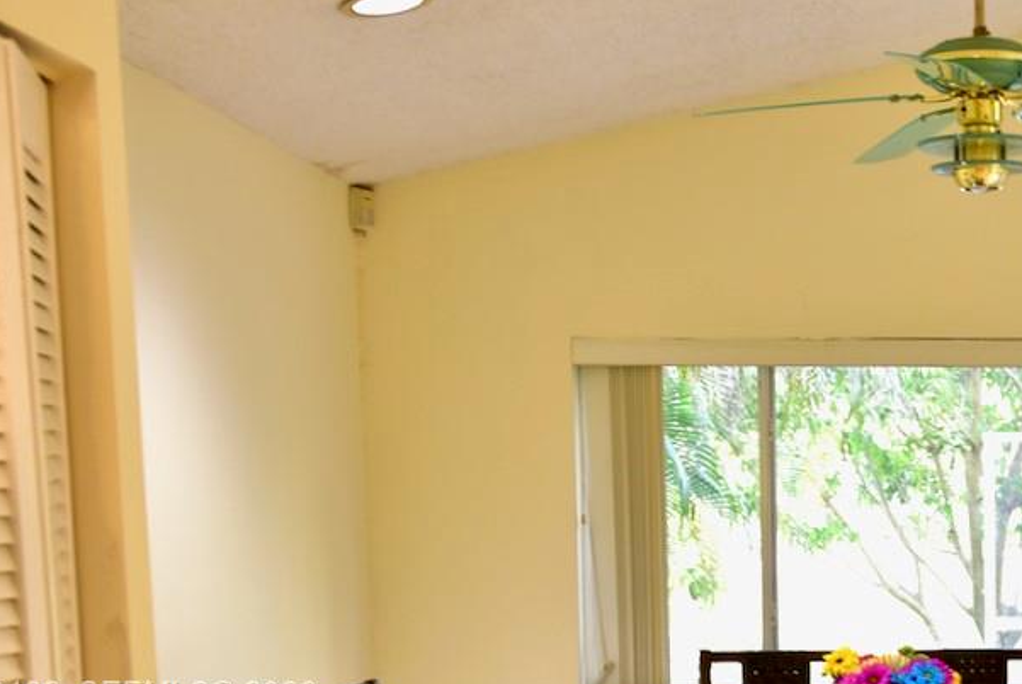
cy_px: 697
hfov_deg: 28.9
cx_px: 973
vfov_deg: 20.0
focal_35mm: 66
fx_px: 1875
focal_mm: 31
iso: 1000
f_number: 4.5
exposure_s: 1/15
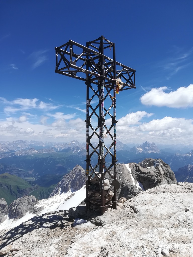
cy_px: 128
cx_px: 96
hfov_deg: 53.1
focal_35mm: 26
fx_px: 193
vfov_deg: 67.3
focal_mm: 3.83
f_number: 2.2
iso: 50
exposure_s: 1/1592
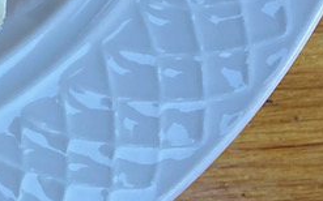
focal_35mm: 154
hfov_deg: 12.0
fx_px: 1355
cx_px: -341
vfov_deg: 7.6
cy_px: -363
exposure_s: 1/120
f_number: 1.8
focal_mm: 3.99
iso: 50
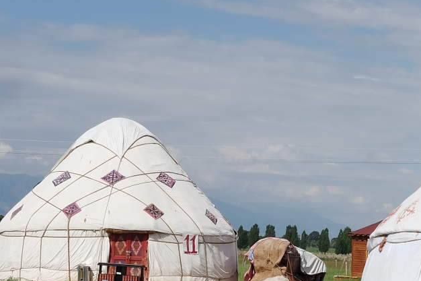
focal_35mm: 141
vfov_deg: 9.7
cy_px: 210
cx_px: 495
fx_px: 1648
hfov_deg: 14.1
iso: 200
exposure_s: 1/180
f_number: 16
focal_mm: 35
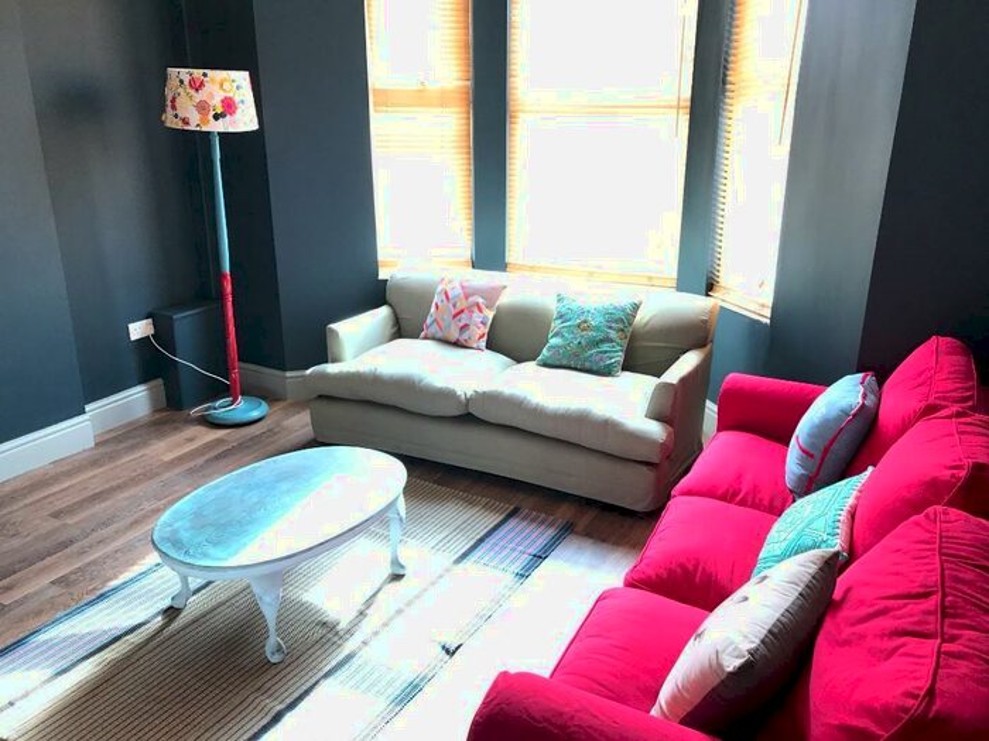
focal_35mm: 28
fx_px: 800
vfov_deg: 49.7
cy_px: 370
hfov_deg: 63.4
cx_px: 494
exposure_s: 1/33
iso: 20
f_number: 1.8
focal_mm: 3.99
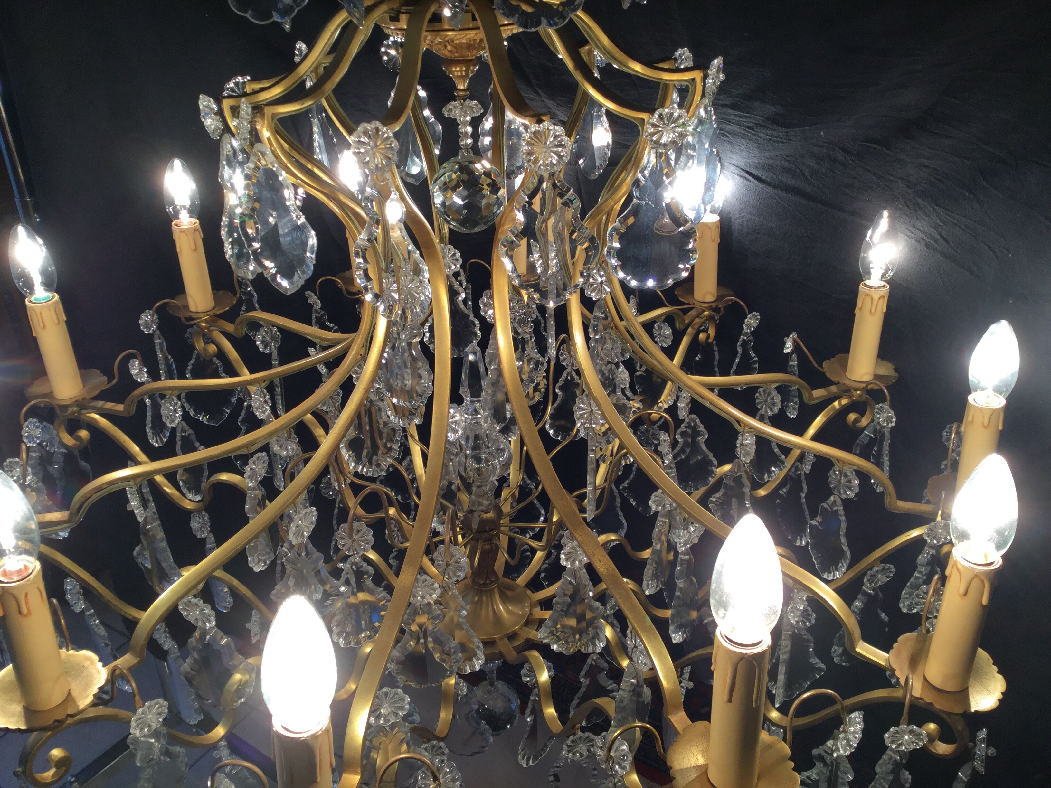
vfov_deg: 45.4
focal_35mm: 31
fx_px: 941
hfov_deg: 58.4
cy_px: 394
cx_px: 526
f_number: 2.4
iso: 32
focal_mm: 3.3
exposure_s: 1/50
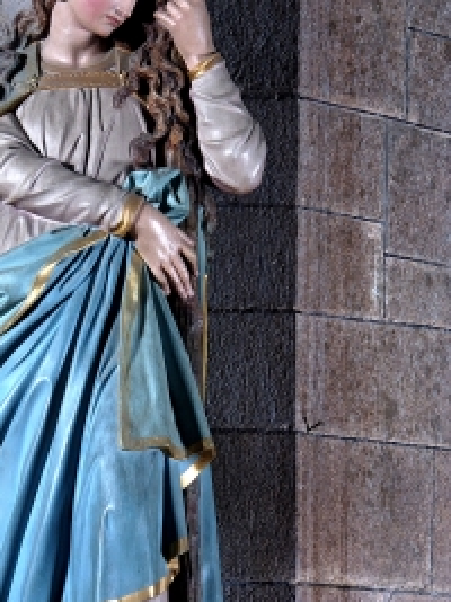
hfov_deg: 7.2
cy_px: 347
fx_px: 3597
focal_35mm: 207
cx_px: 95
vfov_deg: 9.6
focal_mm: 75
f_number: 14
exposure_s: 1/80
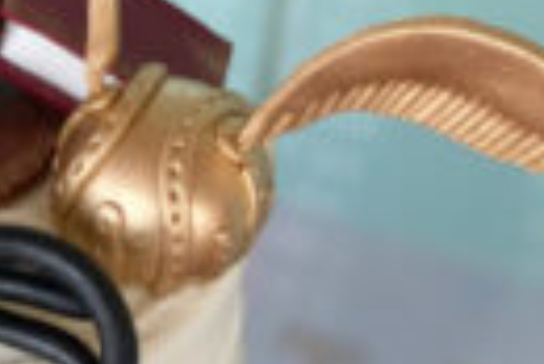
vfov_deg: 7.6
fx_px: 2708
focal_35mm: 179
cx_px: -61
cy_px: 441
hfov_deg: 11.3
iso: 200
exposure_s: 1/100
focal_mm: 6
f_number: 2
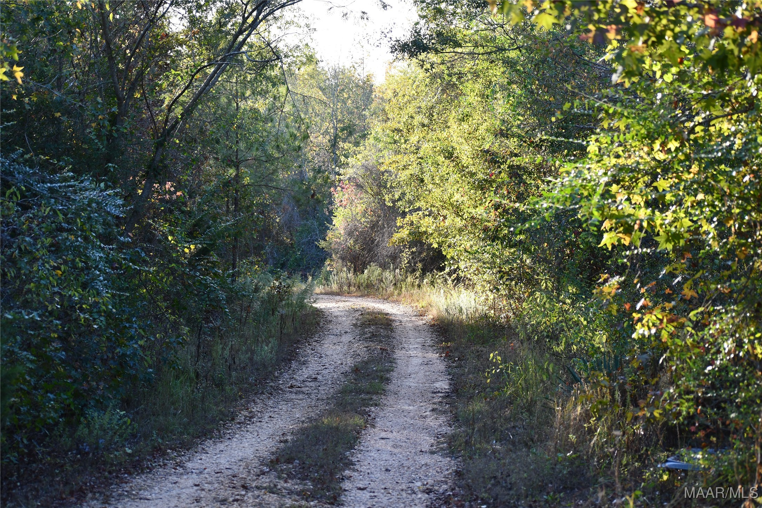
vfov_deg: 13.0
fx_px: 2222
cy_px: 254
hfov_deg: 19.5
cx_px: 381
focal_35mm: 105
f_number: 5
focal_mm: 70
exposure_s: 1/250
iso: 400
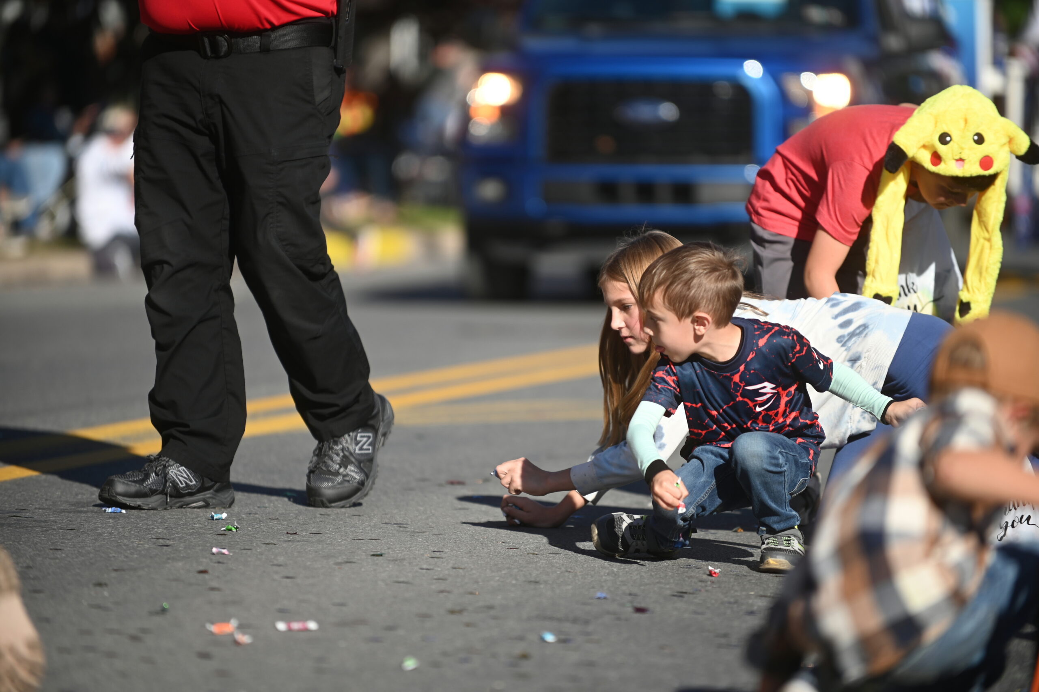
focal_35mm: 200
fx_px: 5770
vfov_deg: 6.9
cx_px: 520
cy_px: 346
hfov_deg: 10.3
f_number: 2.8
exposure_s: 1/1600
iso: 110
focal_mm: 200
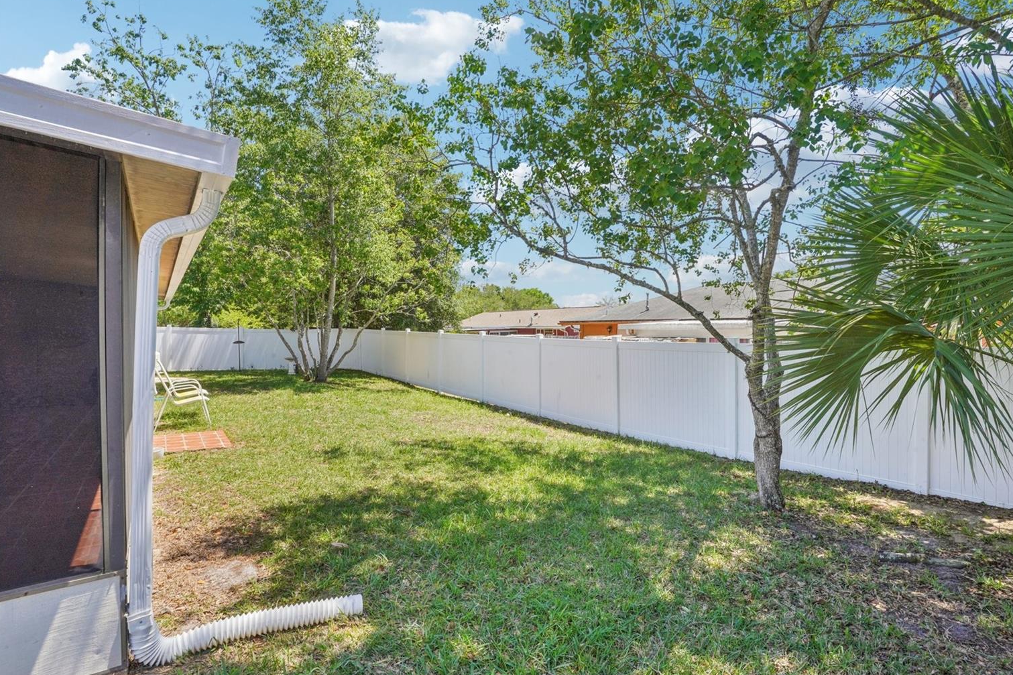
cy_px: 326
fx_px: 506
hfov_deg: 89.9
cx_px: 532
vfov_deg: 67.4
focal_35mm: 18
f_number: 20
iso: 125
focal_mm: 17
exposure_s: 1/30
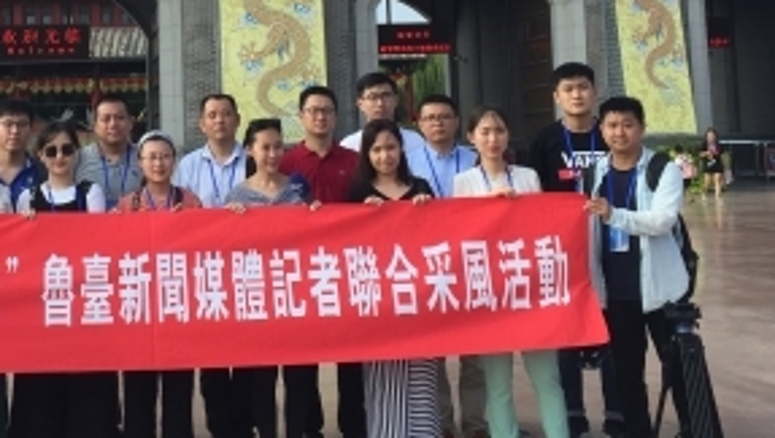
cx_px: 149
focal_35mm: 66
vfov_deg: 17.9
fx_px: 1357
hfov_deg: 31.0
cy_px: 16
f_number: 2.2
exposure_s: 1/920
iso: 32
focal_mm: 4.15
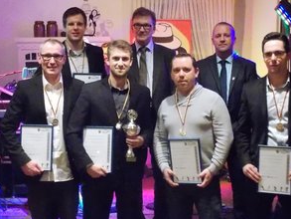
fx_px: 488
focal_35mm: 58
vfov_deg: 25.2
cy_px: 106
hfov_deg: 33.2
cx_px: 149
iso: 1600
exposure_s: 1/15
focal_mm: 6.1
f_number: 3.4
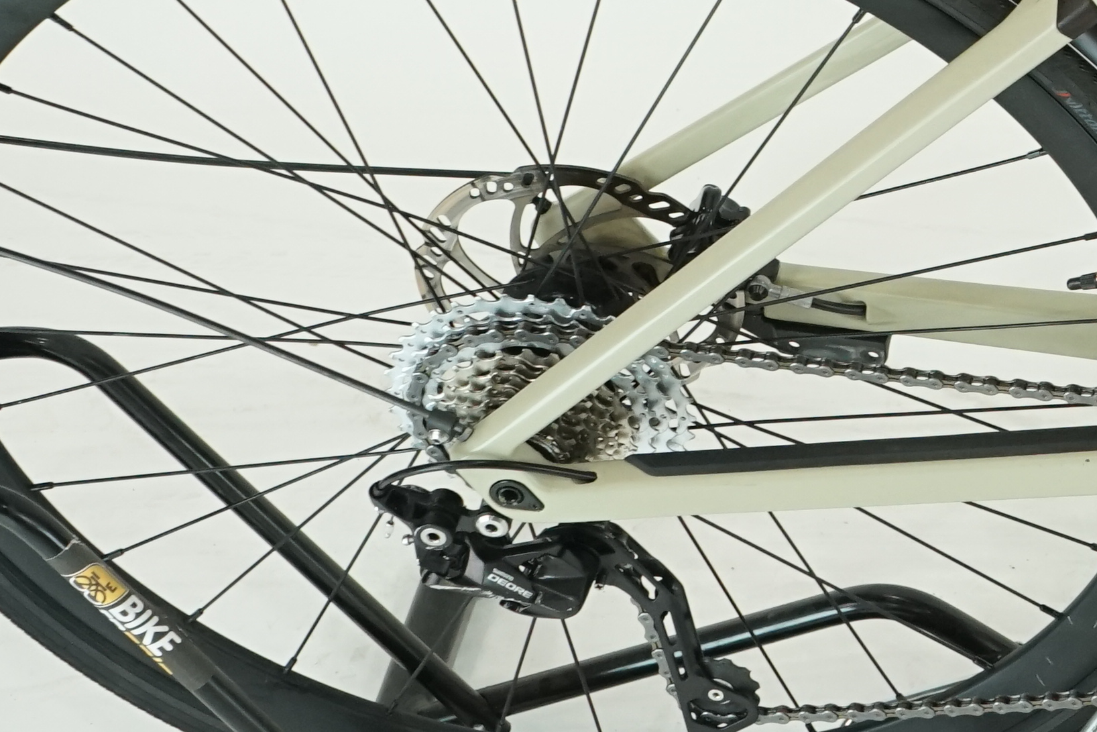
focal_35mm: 121
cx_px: 1666
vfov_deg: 11.1
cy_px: -182
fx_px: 3687
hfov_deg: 15.5
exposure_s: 1/200
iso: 1600
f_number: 6.3
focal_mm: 33
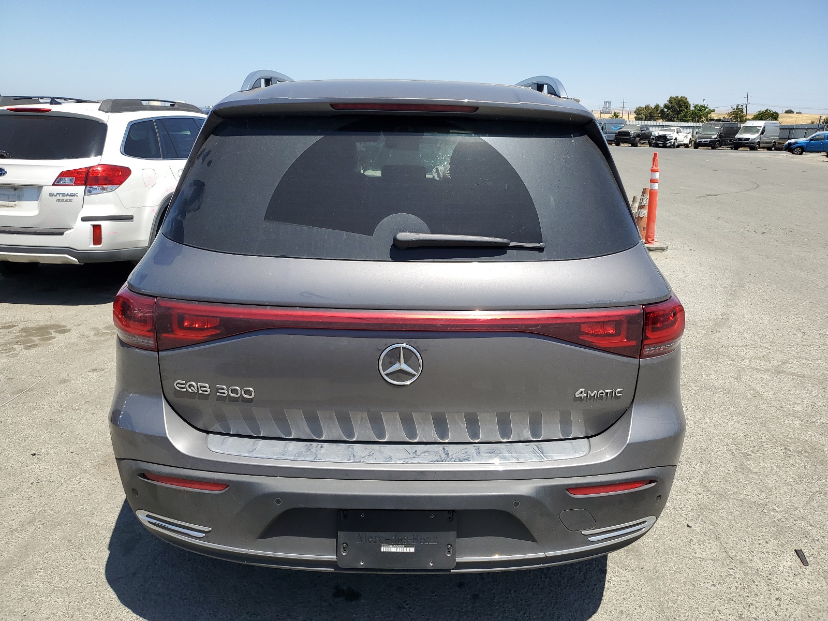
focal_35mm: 26
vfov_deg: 53.1
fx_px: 622
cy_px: 310
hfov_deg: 67.3
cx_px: 414
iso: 50
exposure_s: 1/2500
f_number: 1.5
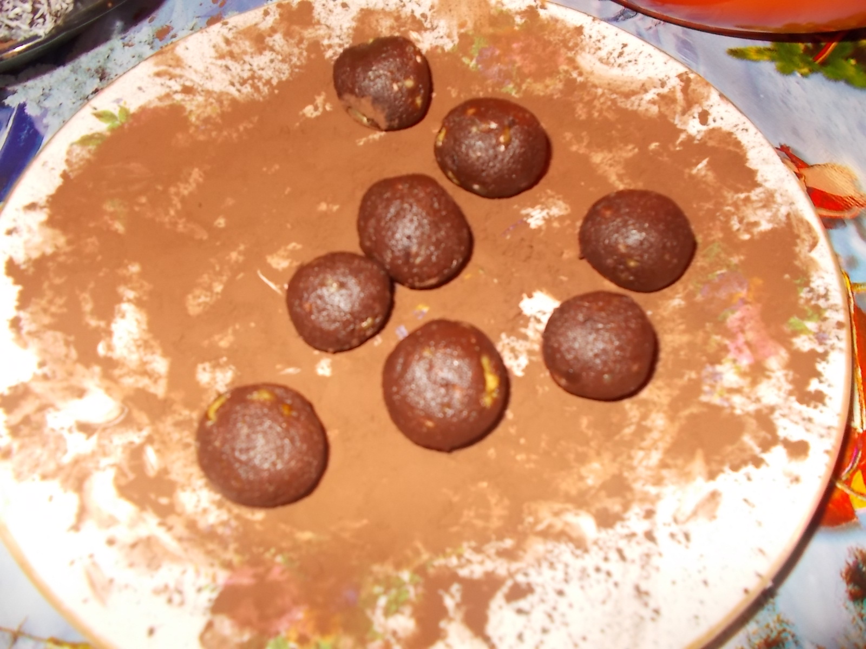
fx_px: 650
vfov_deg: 53.1
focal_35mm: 26
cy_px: 324
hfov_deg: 67.3
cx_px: 433
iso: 200
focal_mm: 4.6
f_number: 3.2
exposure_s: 1/25
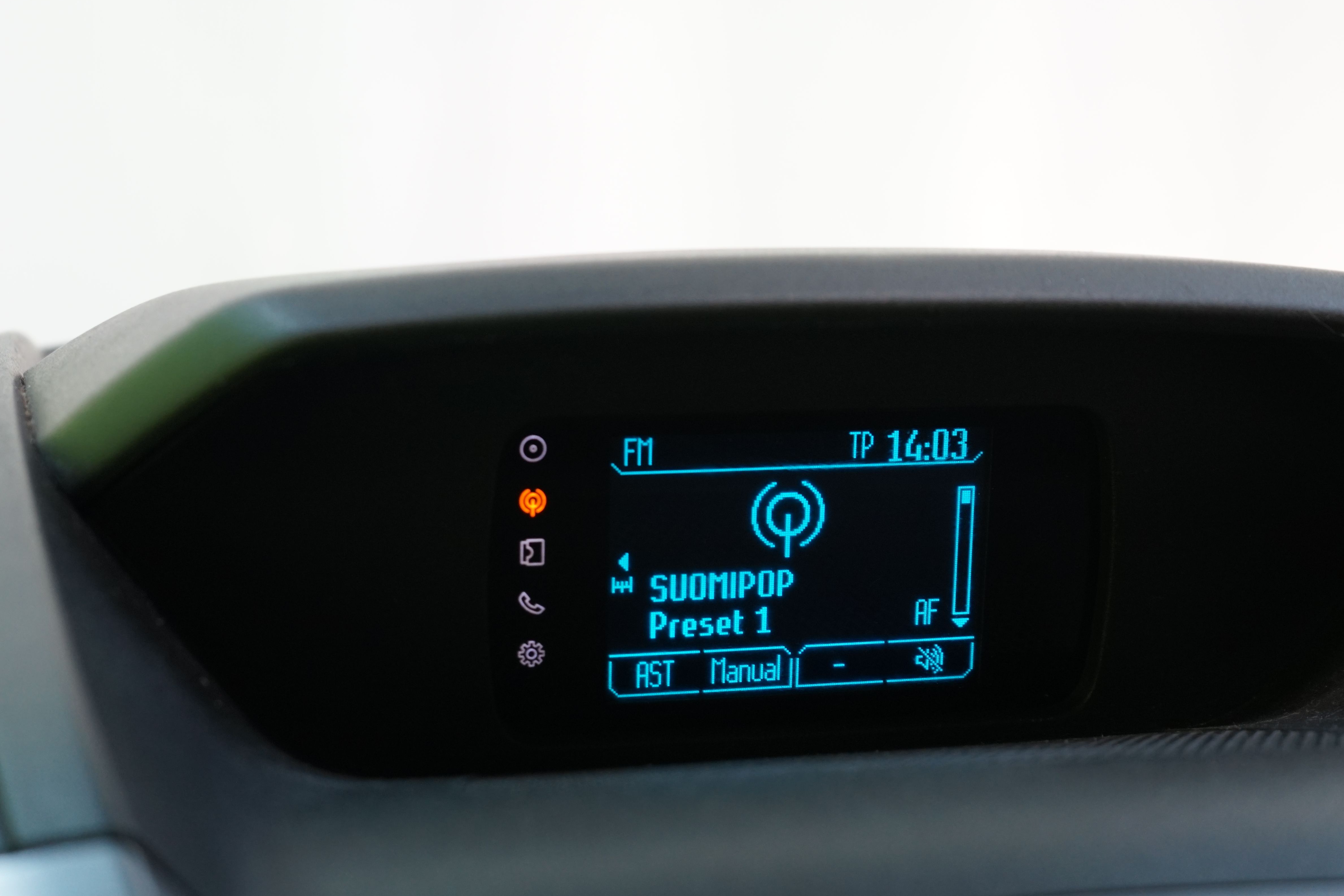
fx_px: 2352
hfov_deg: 31.9
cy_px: 516
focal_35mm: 63
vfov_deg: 21.6
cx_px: 698
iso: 800
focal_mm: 50
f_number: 4.5
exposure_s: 1/30
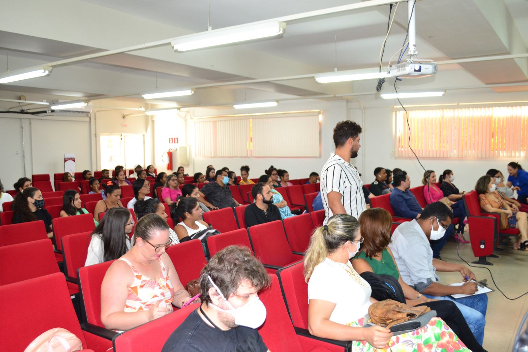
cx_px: 264
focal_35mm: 33
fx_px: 484
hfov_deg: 57.2
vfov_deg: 40.0
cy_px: 176
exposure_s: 1/50
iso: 800
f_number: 4
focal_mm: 22
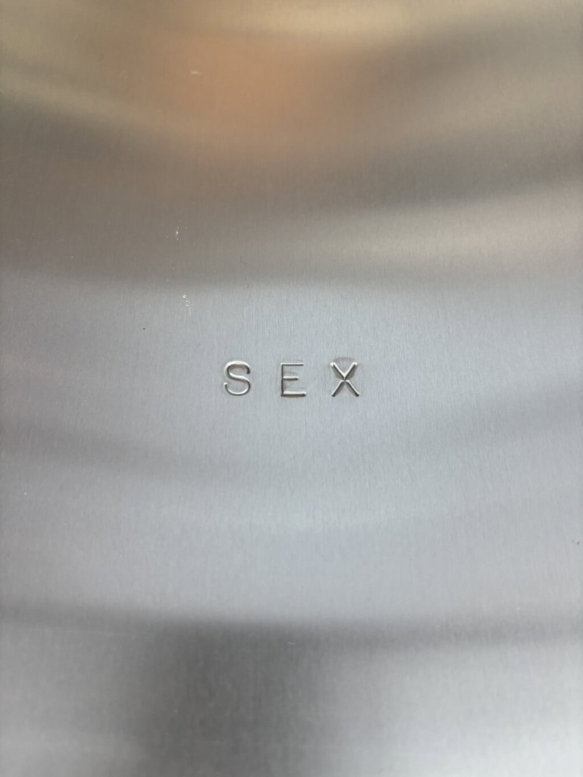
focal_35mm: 26
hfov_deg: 53.1
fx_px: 584
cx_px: 292
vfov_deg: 67.3
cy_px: 388
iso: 64
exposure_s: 1/100
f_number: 1.6
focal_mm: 6
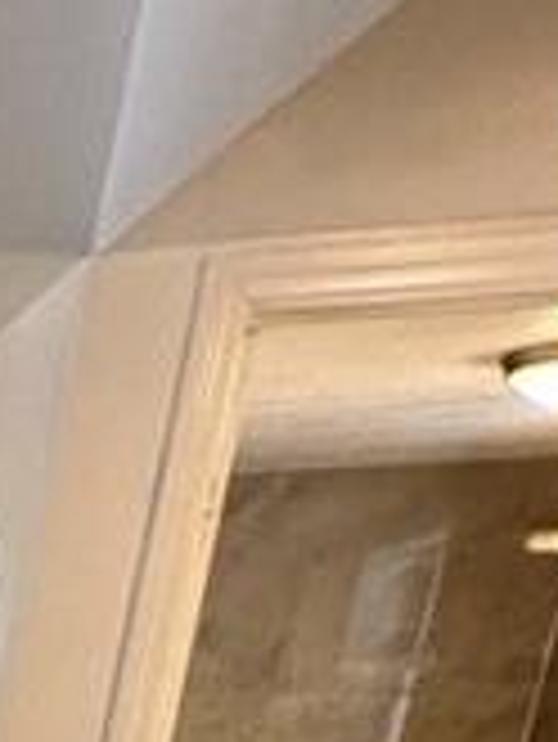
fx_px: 2189
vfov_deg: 14.7
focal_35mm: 102
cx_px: -1386
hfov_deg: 9.3
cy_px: 1619
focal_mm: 2.22
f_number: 2.2
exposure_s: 1/120
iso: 200
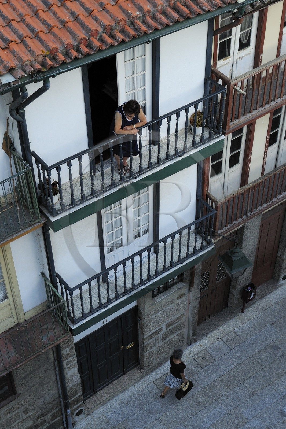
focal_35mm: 52
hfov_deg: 26.0
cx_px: 143
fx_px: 620
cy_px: 214
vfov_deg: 38.2
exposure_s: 1/100
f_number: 5
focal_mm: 52
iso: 800
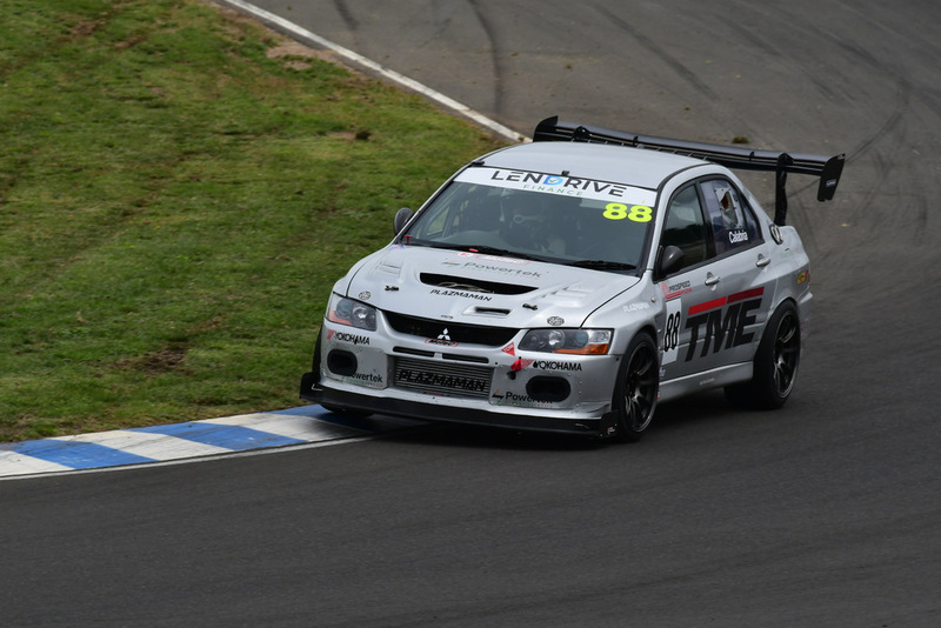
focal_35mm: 675
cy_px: 314
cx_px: 470
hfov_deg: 3.1
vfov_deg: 2.0
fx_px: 17649
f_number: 11
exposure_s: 1/640
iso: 400
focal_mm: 450
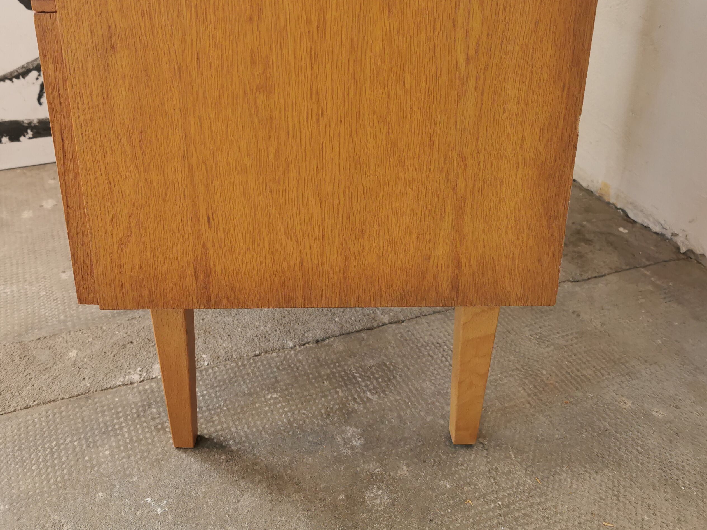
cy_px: 155
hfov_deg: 47.7
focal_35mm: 39
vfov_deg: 36.2
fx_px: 796
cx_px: 300
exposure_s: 1/120
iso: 100
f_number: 1.6
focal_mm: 5.56
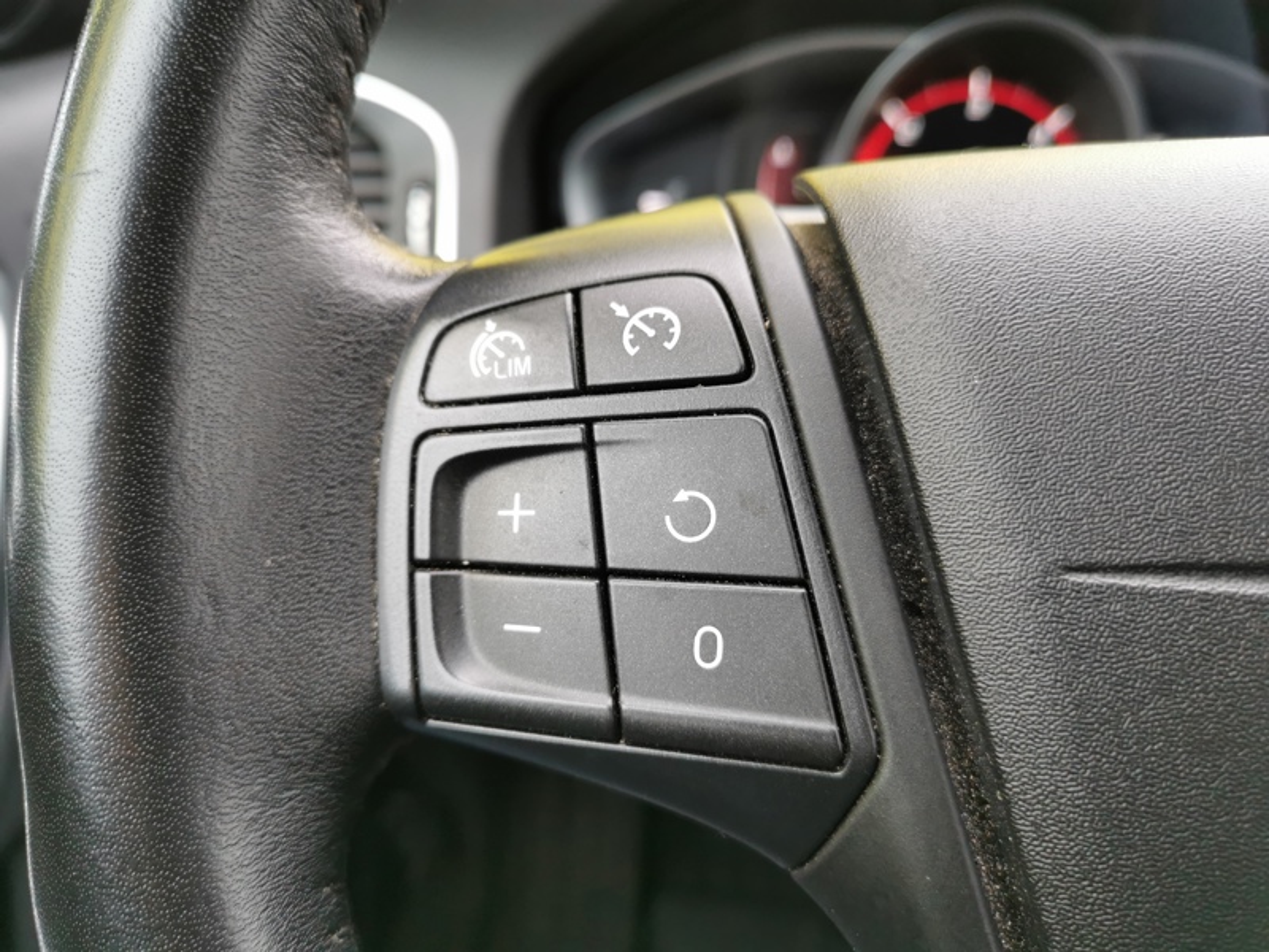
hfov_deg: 65.3
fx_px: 990
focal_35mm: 27
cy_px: 476
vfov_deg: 51.4
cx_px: 634
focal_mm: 5.58
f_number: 1.8
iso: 125
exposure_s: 1/100
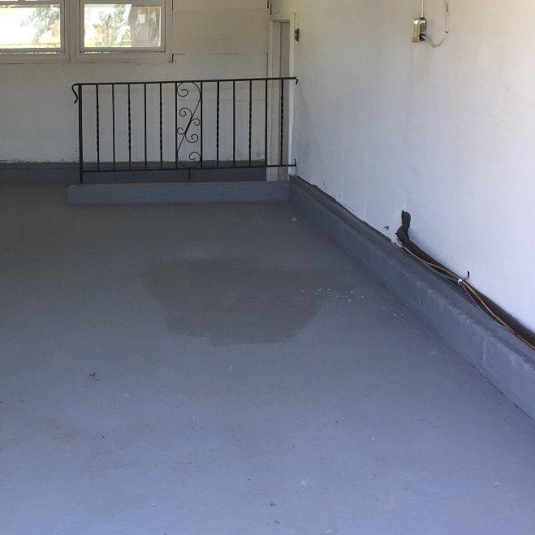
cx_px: 80
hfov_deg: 29.6
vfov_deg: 30.3
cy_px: 180
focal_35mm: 56
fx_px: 979
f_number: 2.2
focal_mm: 4.15
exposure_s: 1/60
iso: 40
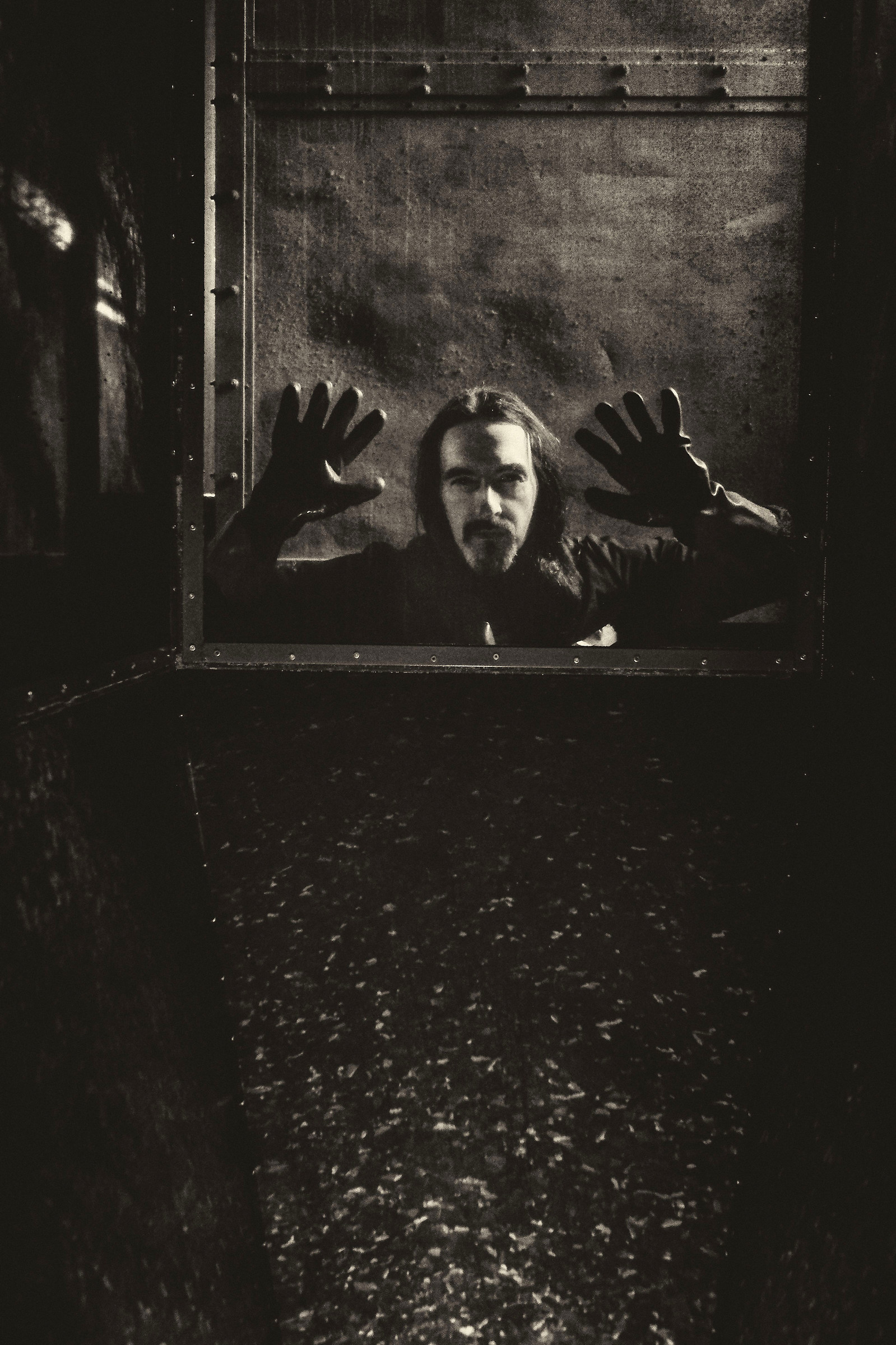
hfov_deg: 37.8
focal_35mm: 35
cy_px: 672
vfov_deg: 54.4
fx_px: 1307
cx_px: 448
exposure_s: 1/80
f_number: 2.8
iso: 2000
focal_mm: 23
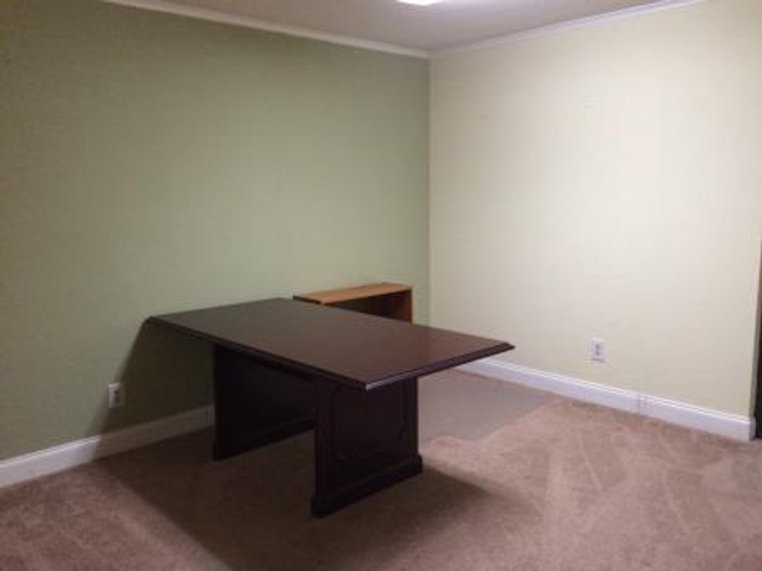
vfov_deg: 48.2
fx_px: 638
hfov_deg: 61.7
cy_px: 286
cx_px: 381
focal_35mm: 29
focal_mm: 4.15
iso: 250
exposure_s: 1/30
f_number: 2.2
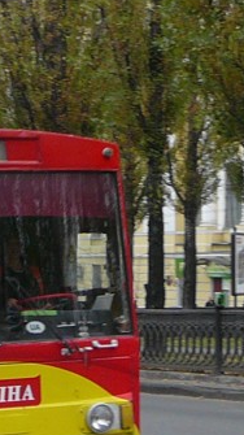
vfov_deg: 19.0
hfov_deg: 10.6
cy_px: 303
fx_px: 1291
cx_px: -65
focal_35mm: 112
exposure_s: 1/80
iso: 100
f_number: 3.2
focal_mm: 6.4
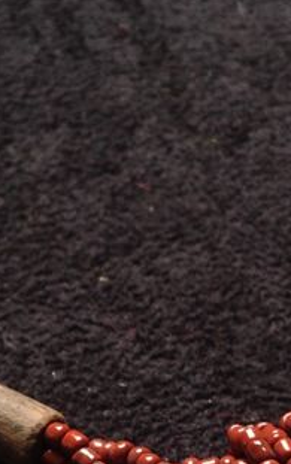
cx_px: 144
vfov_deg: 17.2
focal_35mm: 119
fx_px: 1507
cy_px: 428
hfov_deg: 11.0
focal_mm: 4.28
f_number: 2.4
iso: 64
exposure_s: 1/40
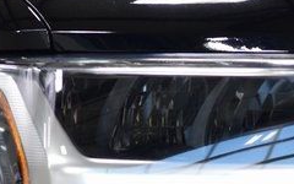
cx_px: 224
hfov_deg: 7.3
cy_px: 191
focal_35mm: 286
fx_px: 2292
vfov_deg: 4.6
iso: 1600
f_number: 4.5
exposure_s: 1/125
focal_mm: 70
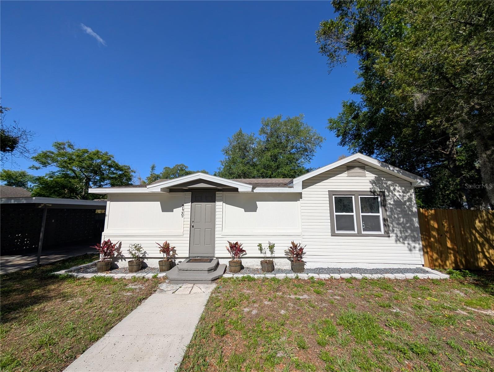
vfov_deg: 94.6
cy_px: 186
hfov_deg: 110.5
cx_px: 247
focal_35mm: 12
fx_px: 171
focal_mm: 2.02
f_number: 1.7
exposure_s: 1/5319
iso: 56
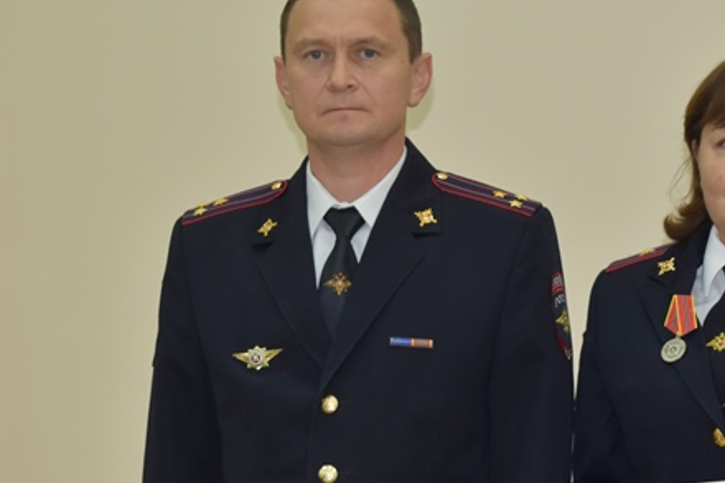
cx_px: 560
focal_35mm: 131
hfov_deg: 15.6
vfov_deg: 10.4
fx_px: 2637
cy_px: 368
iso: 800
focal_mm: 48
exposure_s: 1/100
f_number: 5.3
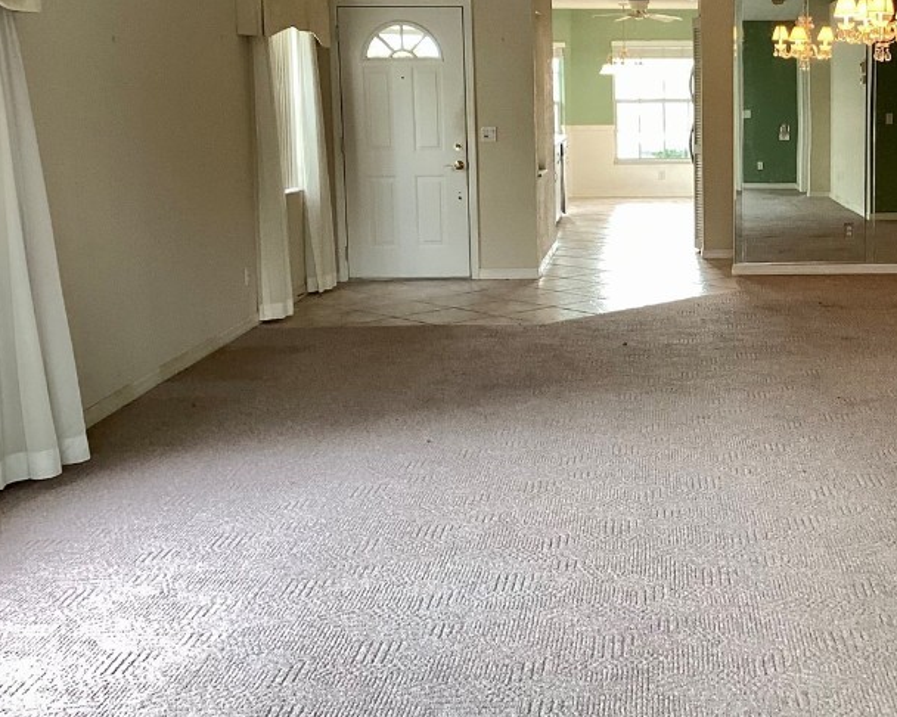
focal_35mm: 51
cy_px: 233
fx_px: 1354
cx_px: 701
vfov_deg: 29.4
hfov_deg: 35.6
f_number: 2.4
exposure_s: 1/50
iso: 80
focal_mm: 3.3
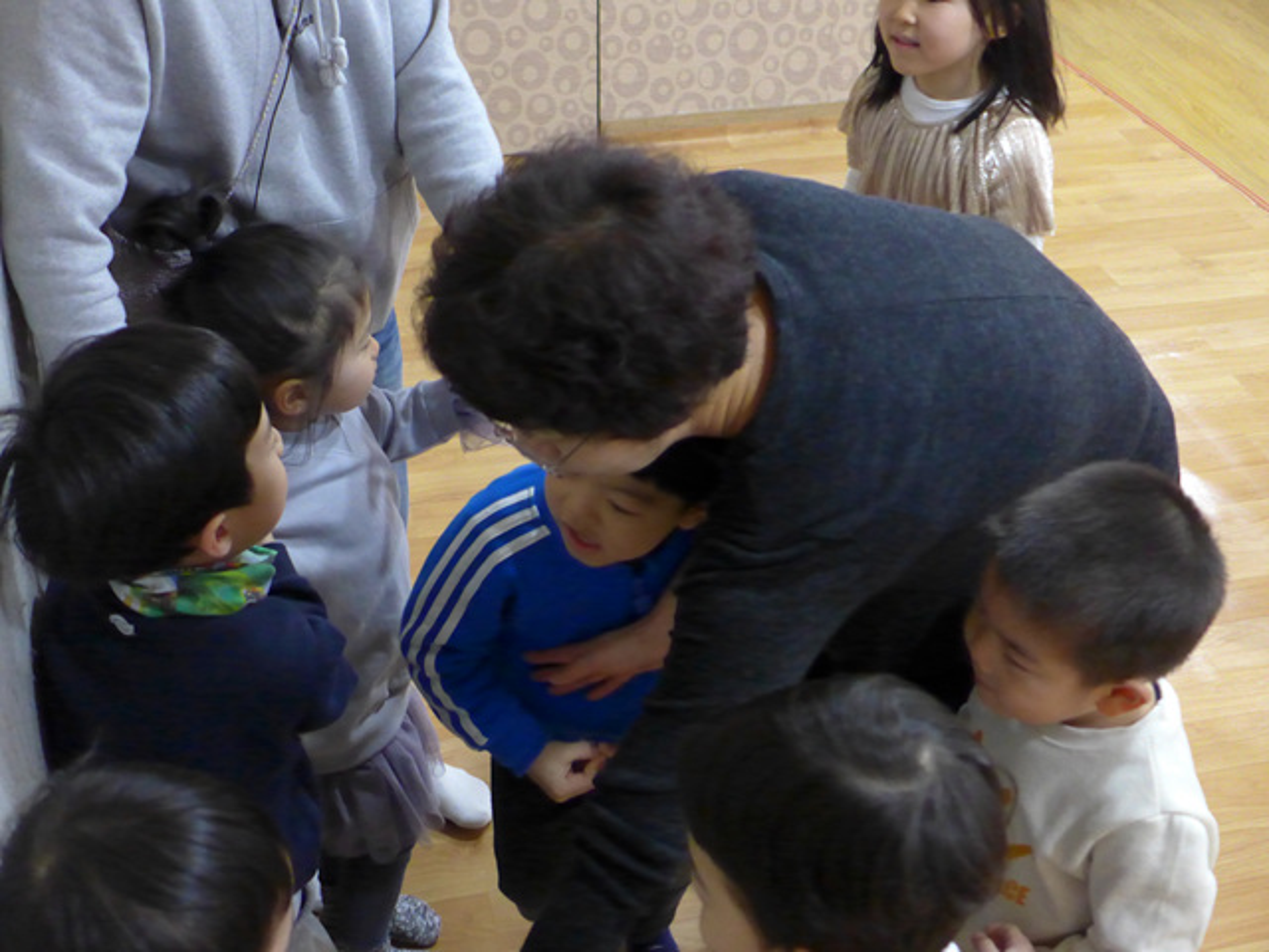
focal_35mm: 47
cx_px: 634
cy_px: 476
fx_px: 1723
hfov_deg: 40.4
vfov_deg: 30.9
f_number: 1.8
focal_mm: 9.2
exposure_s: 1/320
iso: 1600
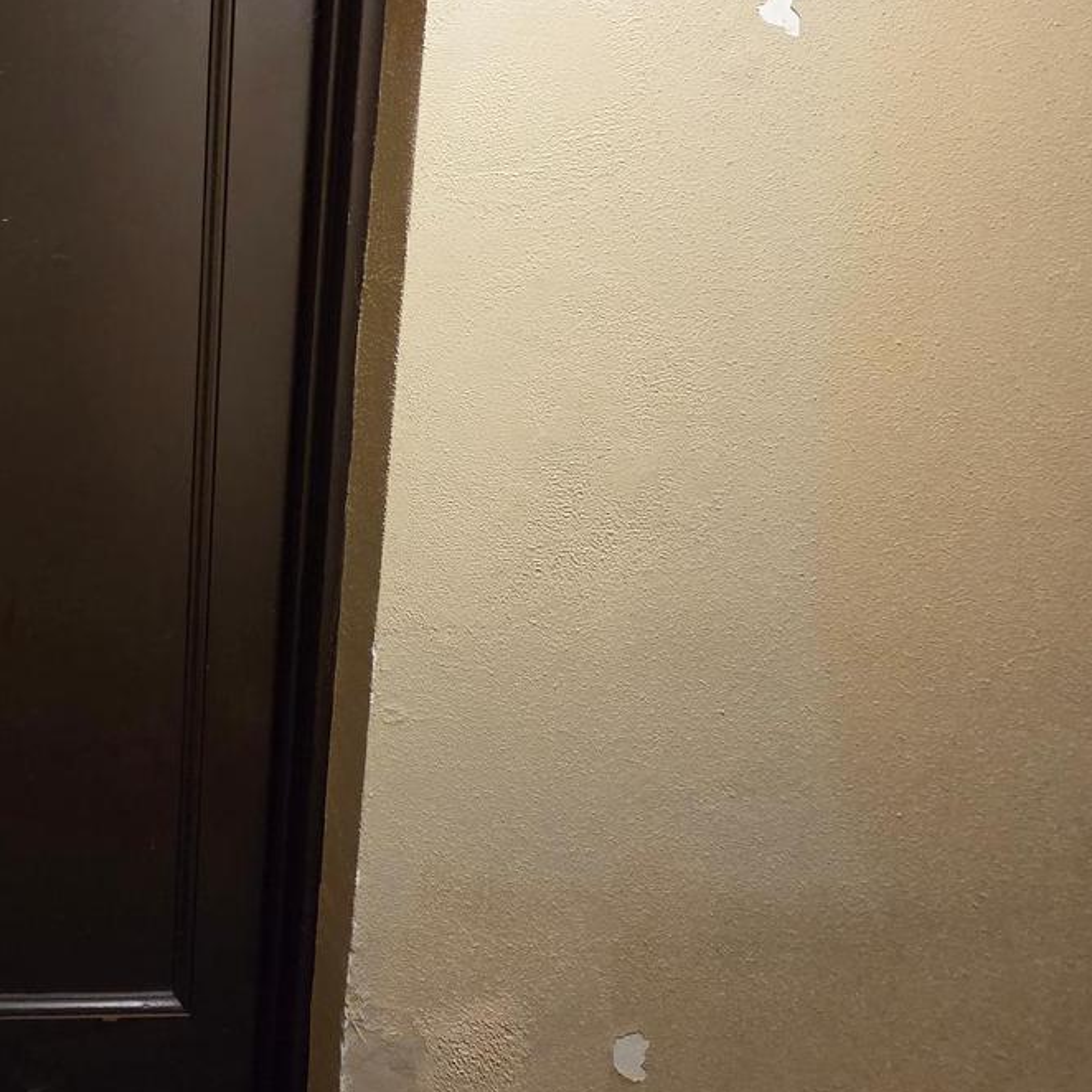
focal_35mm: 25
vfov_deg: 61.2
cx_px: -28
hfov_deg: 49.7
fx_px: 892
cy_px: 355
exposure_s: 1/60
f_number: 2.2
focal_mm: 2.2
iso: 800
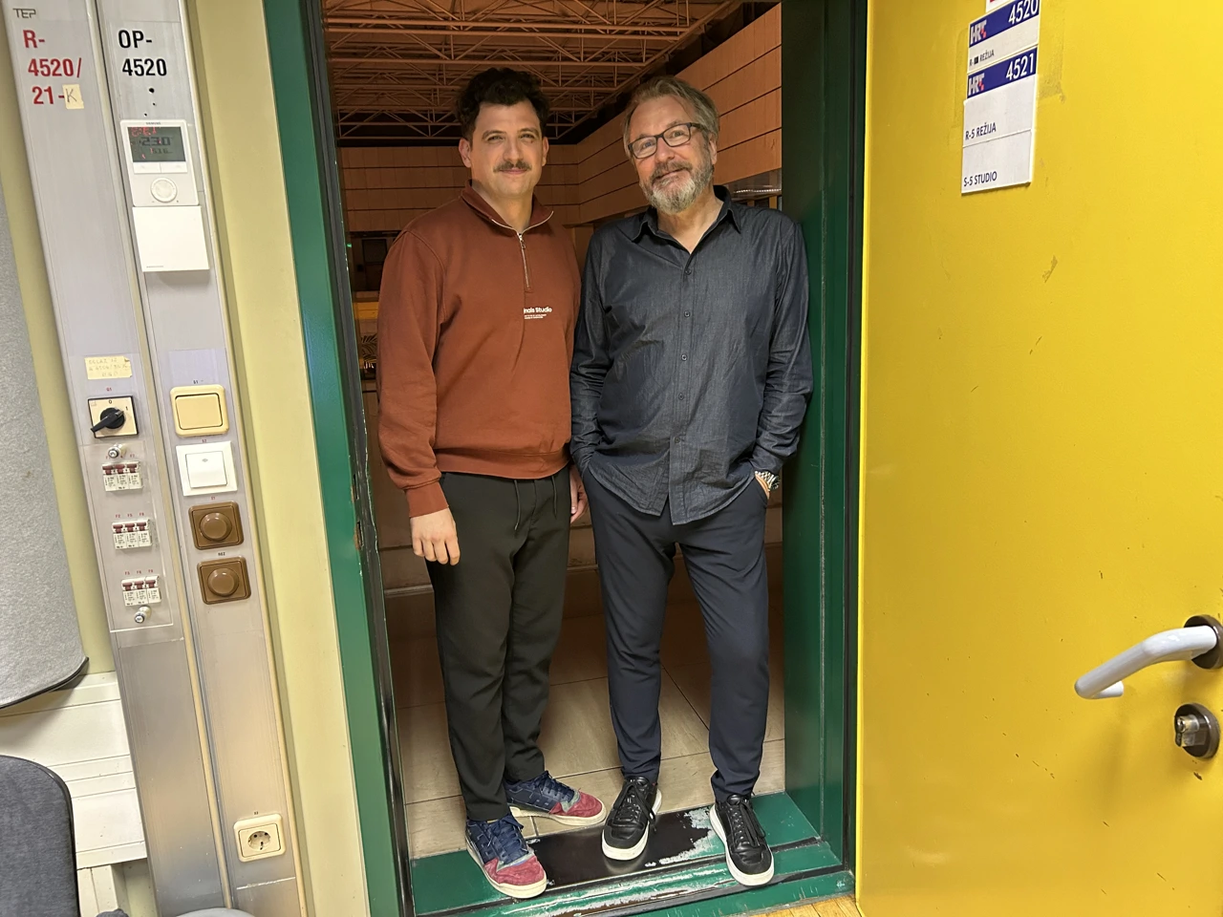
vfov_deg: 53.1
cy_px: 458
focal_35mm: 26
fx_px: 919
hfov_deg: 67.3
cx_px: 612
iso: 400
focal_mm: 5.7
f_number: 1.5
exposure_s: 1/33
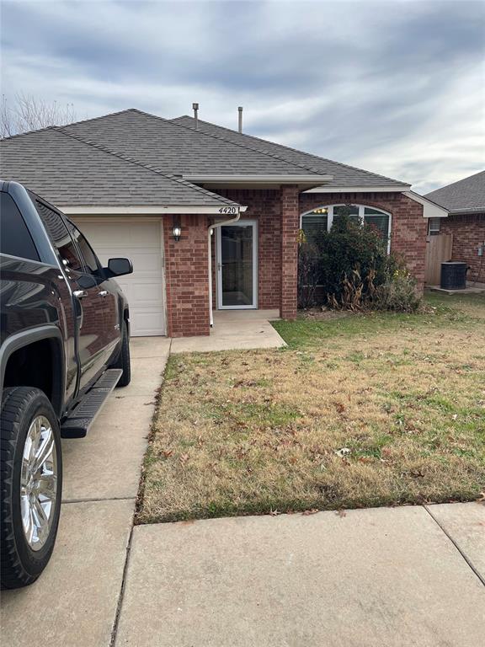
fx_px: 467
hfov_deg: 54.9
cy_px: 324
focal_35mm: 25
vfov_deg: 69.4
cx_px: 242
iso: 32
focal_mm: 5.1
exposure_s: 1/1976
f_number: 1.6
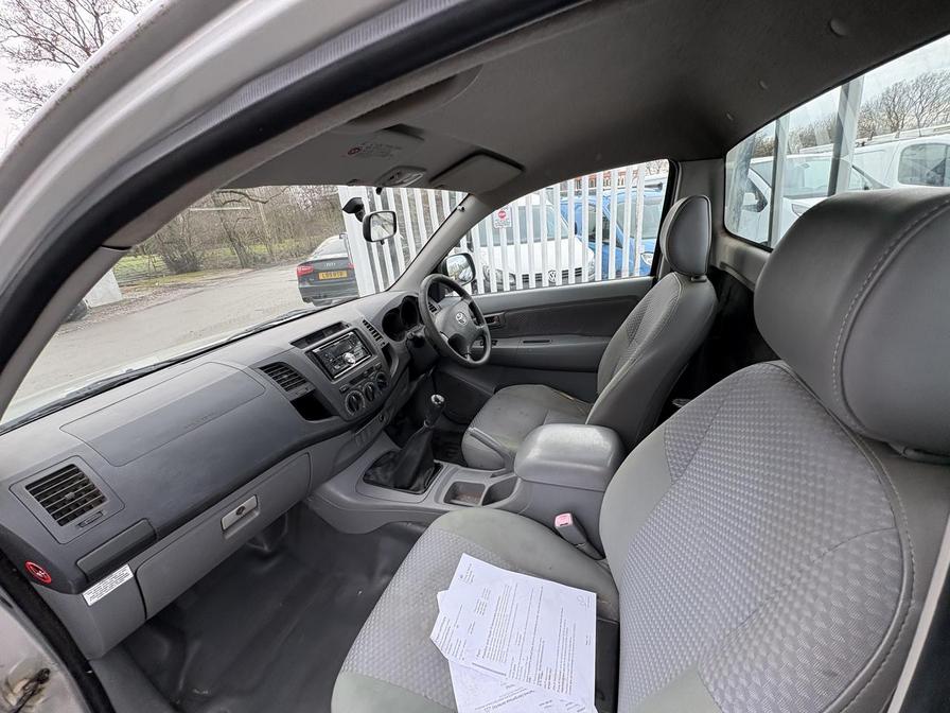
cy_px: 356
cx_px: 475
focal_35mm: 14
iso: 80
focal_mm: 2.22
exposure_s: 1/120
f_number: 2.2
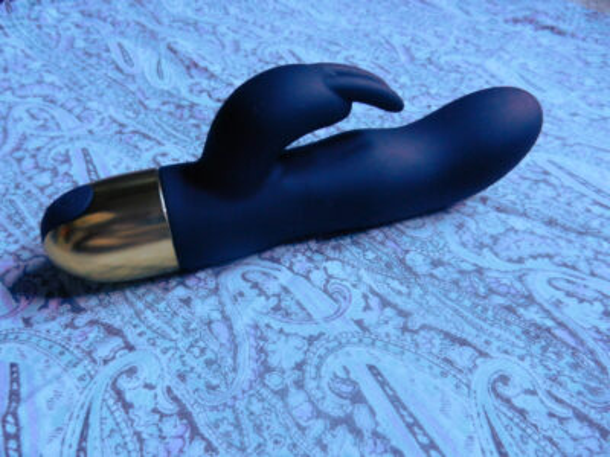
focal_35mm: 25
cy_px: 228
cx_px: 305
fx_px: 441
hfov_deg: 69.4
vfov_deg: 54.9
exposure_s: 1/15
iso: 800
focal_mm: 4.5
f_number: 3.5
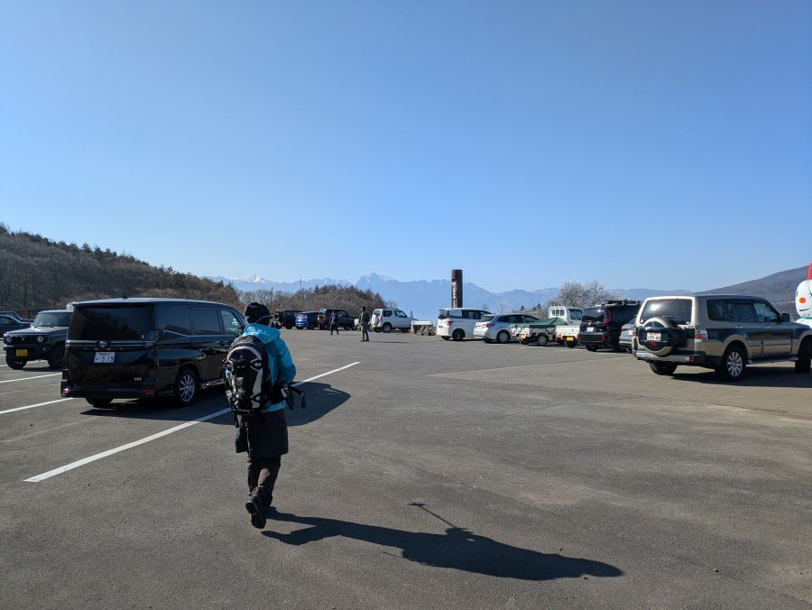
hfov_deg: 69.4
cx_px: 406
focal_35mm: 25
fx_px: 587
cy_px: 305
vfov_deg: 54.9
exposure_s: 1/2294
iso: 49
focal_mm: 5.43
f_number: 1.89
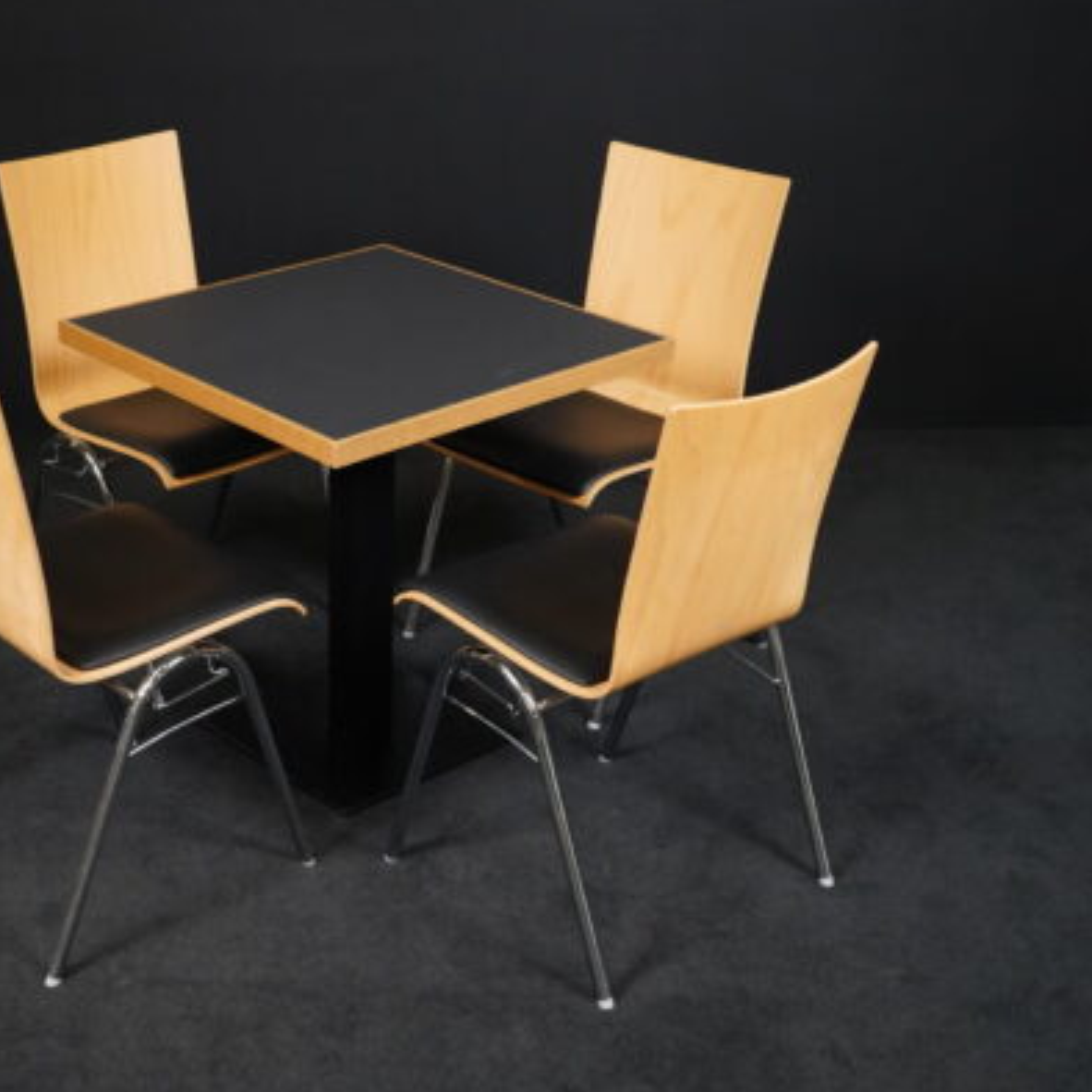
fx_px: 1892
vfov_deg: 32.2
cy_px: 540
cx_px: 335
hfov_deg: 31.9
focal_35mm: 53
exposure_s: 1/160
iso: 5000
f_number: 7.1
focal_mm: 41
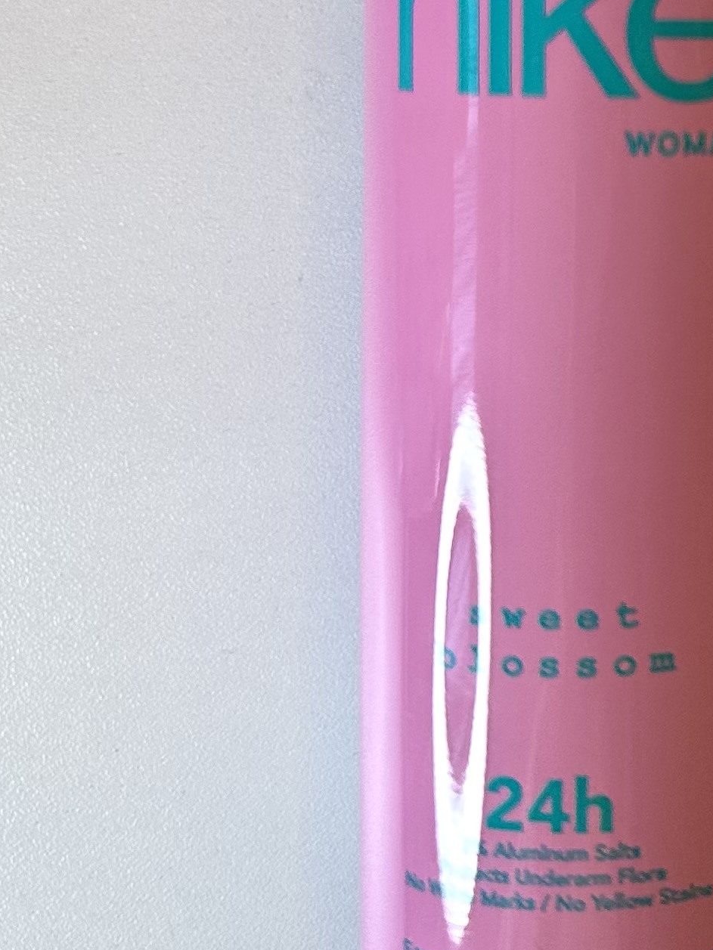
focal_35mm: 77
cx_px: 1088
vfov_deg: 24.6
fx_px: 2114
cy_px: 85
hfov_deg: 17.2
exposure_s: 1/121
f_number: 1.78
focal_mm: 6.86
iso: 160
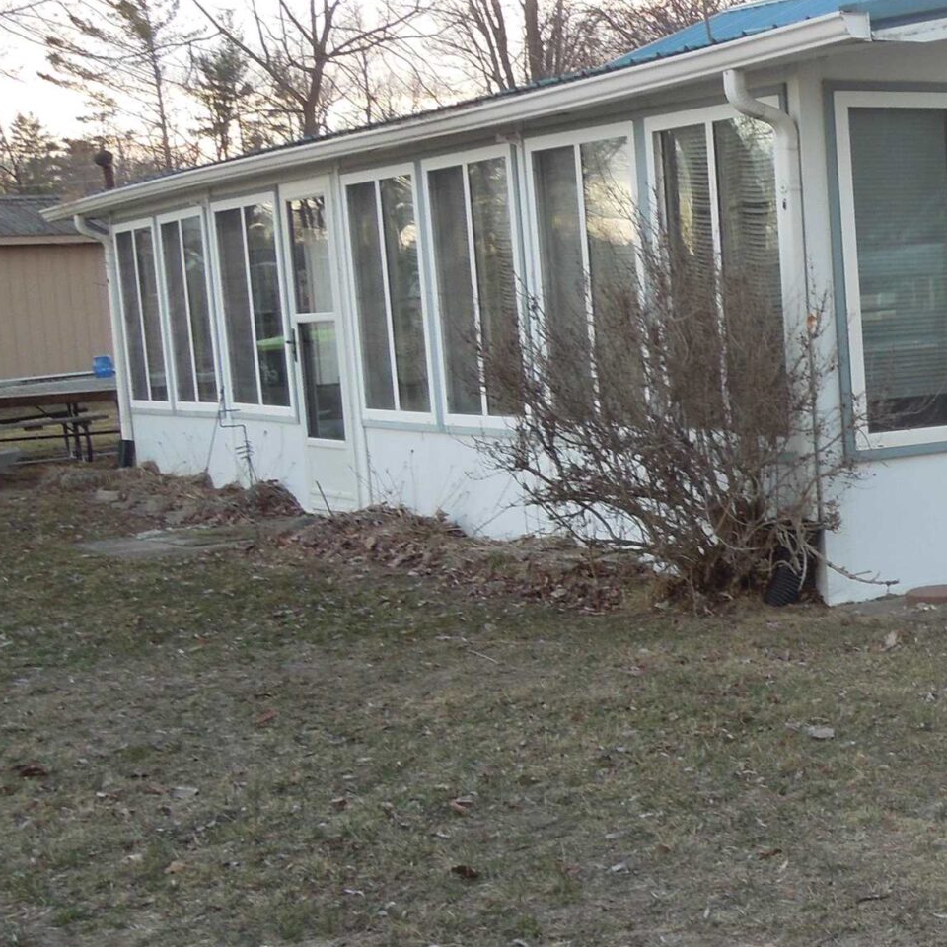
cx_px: 1093
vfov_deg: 26.1
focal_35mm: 66
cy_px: 530
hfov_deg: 24.1
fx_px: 2043
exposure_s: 1/50
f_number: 3.5
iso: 100
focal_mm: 5
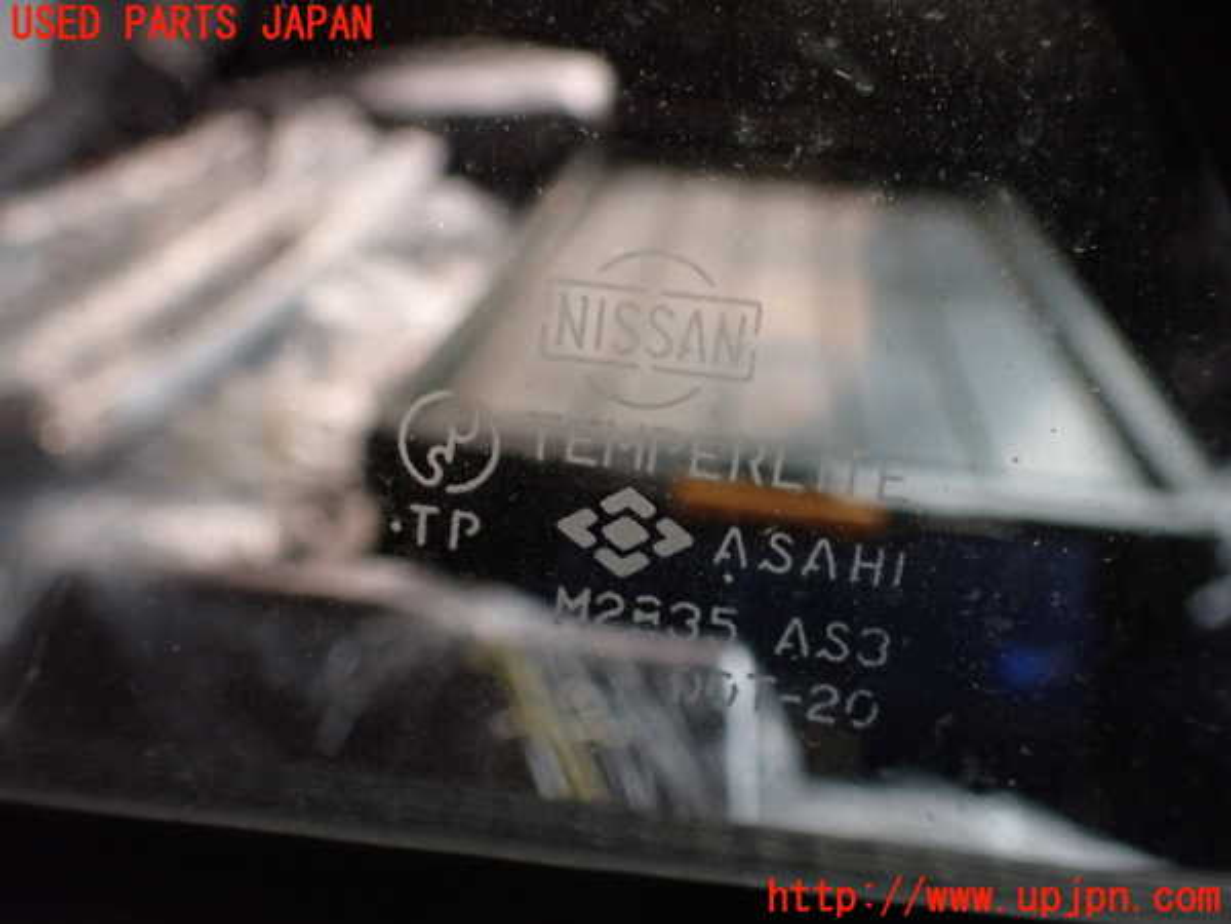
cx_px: 616
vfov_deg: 46.8
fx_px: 1067
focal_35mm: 30
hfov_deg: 60.0
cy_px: 462
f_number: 2.3
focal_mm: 5.4
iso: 500
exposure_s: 1/125
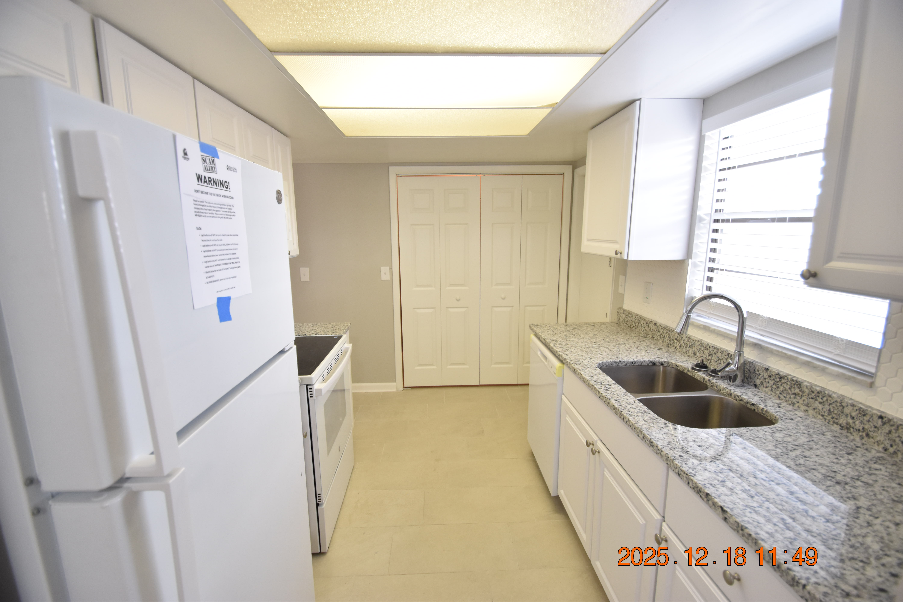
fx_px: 376
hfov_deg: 100.4
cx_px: 452
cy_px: 301
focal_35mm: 15
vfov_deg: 77.3
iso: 800
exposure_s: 1/45
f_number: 3.5
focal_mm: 10
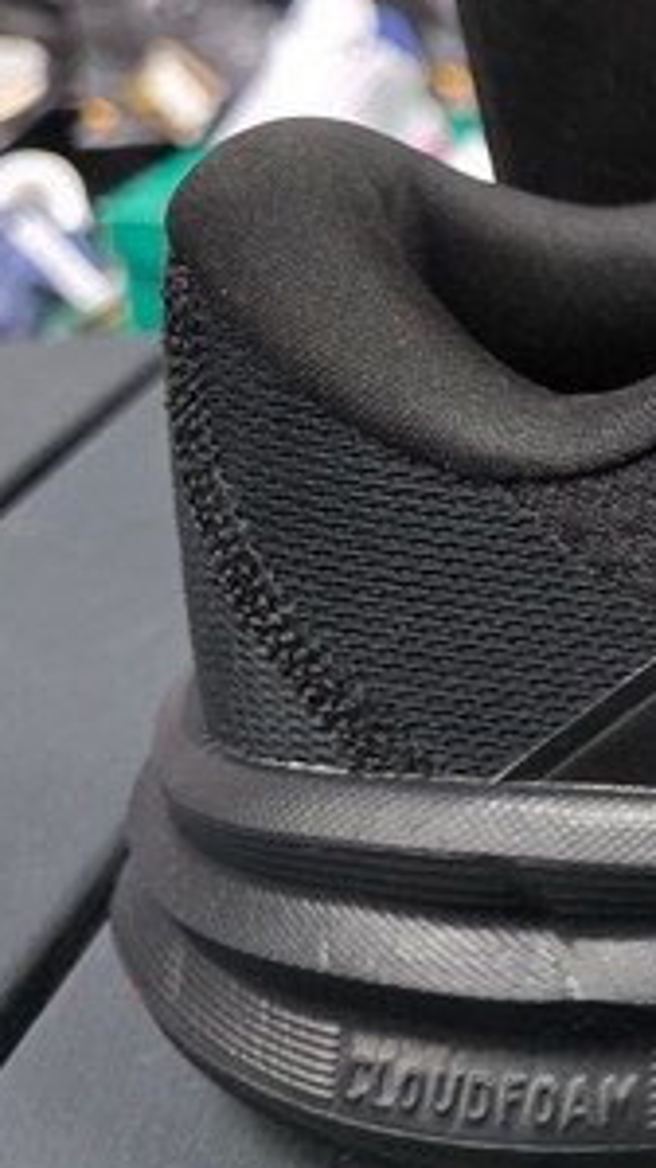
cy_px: 582
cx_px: 1390
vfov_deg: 31.4
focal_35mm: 67
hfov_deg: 14.3
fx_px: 2074
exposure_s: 1/100
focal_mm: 6.3
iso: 400
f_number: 1.7
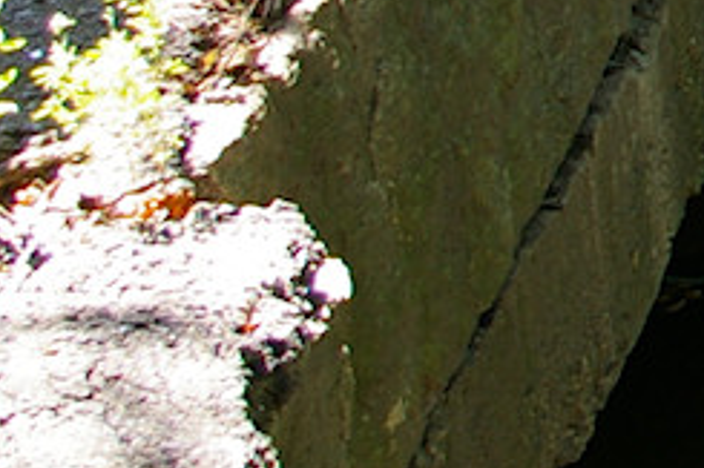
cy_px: -471
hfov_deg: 9.1
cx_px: 1896
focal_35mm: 193
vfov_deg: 6.9
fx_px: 3773
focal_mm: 21
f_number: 5.6
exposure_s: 1/45
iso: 200
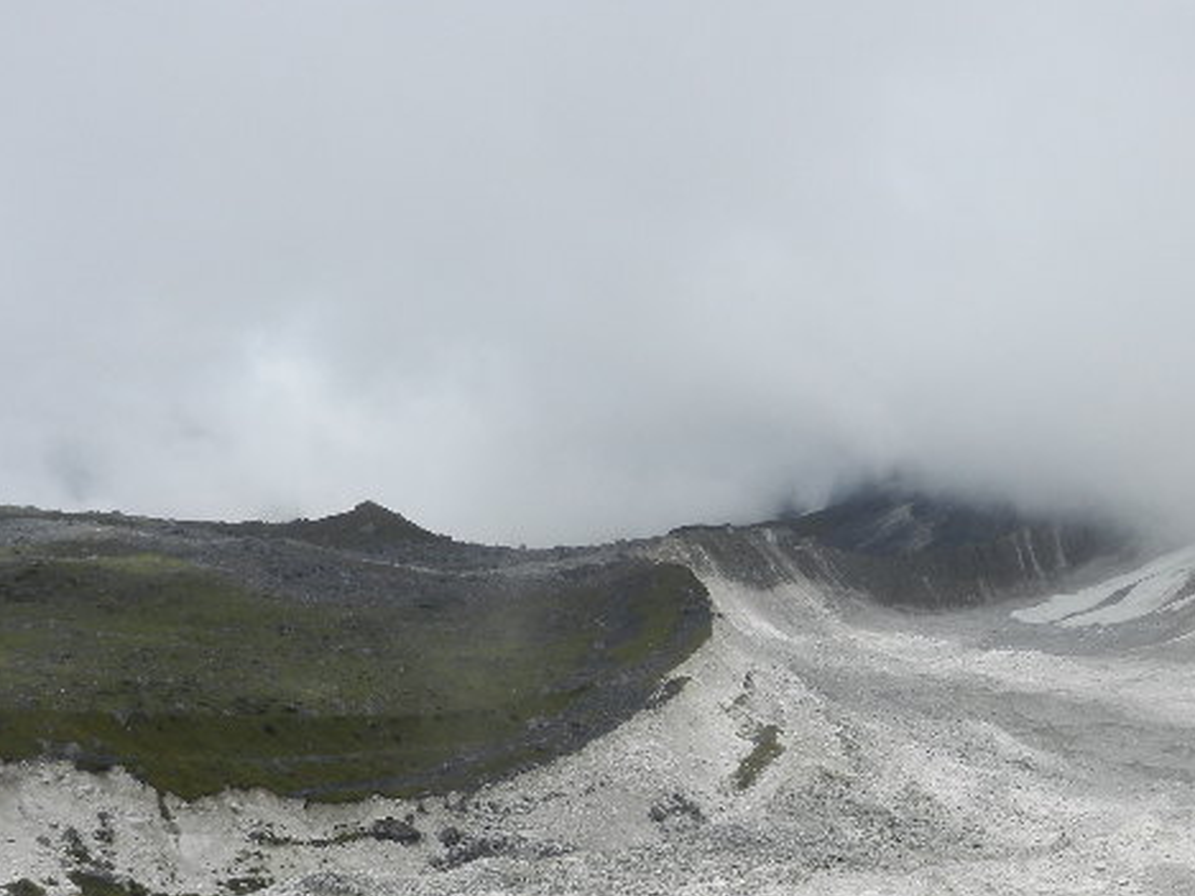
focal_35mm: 65
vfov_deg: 22.4
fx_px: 2244
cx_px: 955
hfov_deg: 29.2
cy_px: 659
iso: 160
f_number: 8
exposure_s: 1/640
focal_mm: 6.9
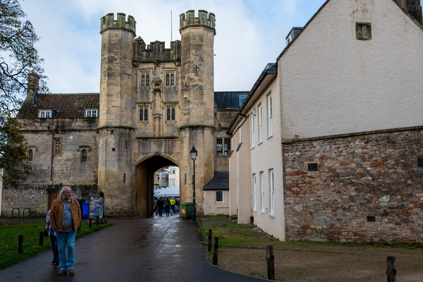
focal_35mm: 36
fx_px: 423
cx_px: 212
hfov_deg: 53.1
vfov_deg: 36.9
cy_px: 141
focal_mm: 24
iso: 200
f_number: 5.6
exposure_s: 1/320
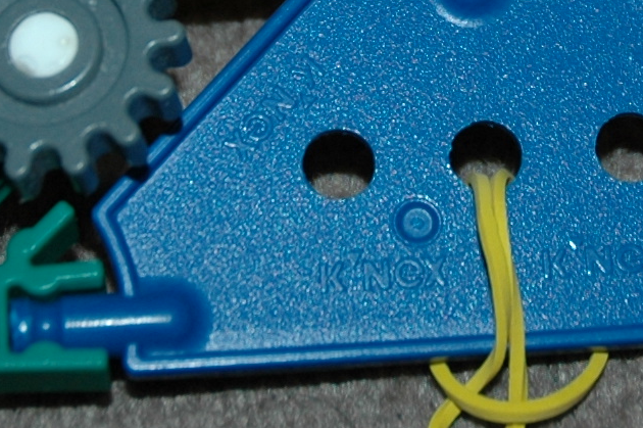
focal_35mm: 172
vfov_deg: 7.9
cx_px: 370
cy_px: -100
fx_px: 3070
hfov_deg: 12.0
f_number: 3.8
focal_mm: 24
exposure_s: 1/60
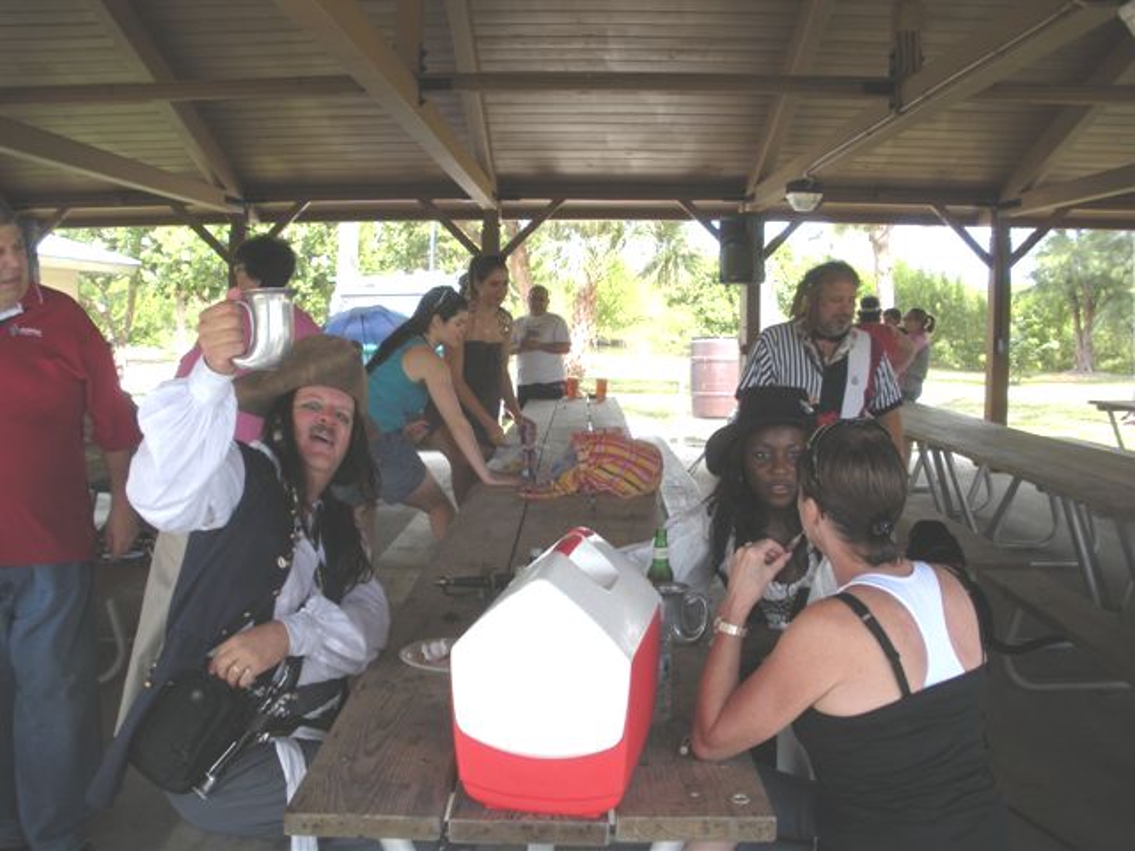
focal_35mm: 36
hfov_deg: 51.4
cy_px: 426
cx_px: 568
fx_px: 1180
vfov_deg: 39.7
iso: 64
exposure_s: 1/99.2
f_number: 3.5
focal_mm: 6.3
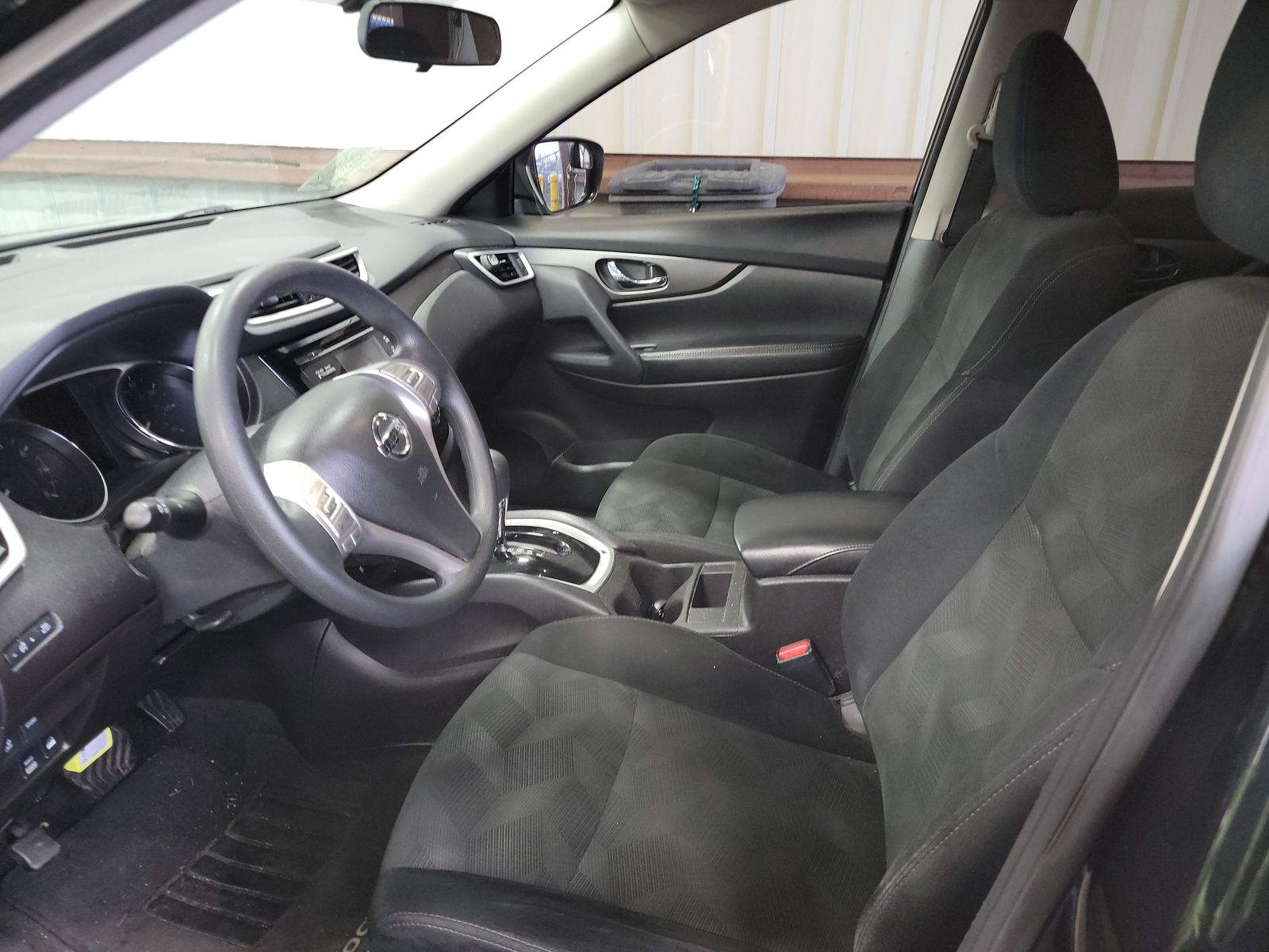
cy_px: 476
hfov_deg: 71.6
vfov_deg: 56.8
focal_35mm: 24
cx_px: 634
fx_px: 880
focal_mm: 6.7
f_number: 1.8
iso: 765
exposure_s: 1/24
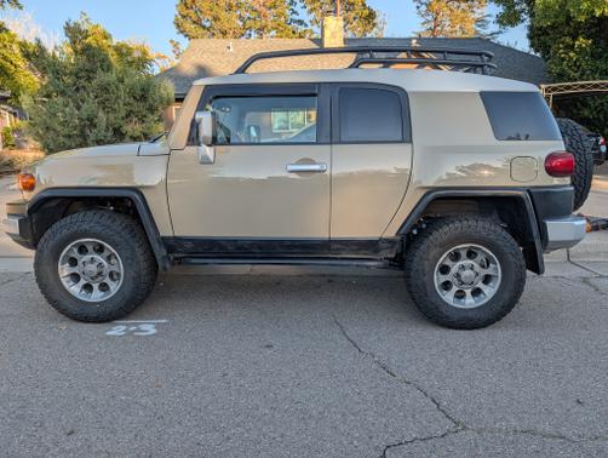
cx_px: 304
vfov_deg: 56.9
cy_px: 229
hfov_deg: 71.5
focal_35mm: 24
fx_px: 422
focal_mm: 6.9
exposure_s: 1/405
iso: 18
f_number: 1.68
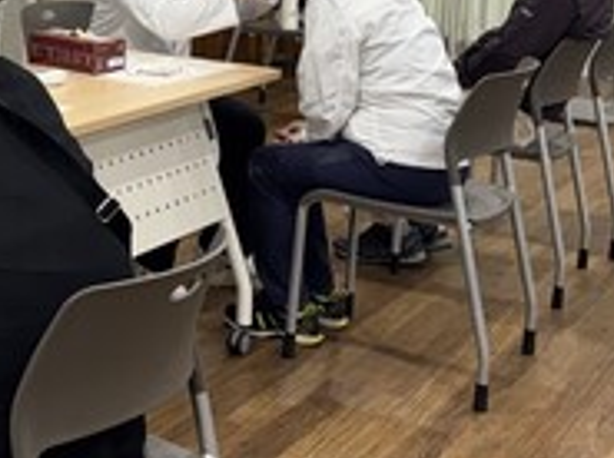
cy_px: -66
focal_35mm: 78
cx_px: -83
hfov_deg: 23.3
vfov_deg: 18.0
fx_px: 1381
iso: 160
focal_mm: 6.76
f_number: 1.78
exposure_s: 1/120
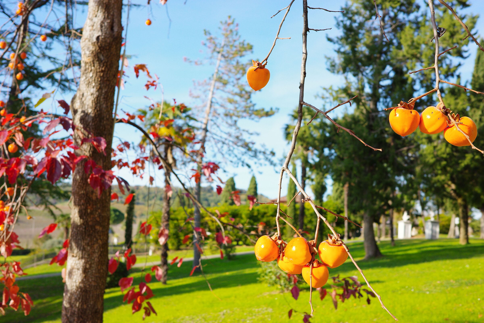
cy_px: 162
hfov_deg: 48.5
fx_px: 538
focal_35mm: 40
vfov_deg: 33.4
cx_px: 242
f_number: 3.5
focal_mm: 26
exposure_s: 1/800
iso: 200
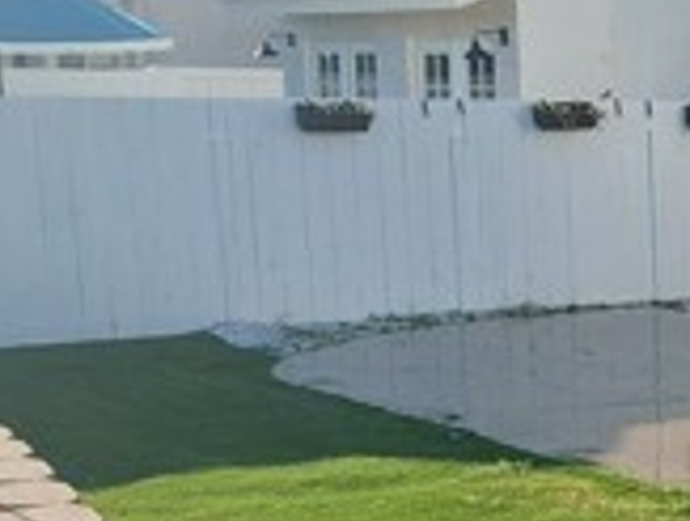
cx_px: 809
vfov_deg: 15.5
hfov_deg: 19.7
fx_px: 1878
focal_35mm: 94
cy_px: 521
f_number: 1.8
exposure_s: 1/994
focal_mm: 5.23
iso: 40
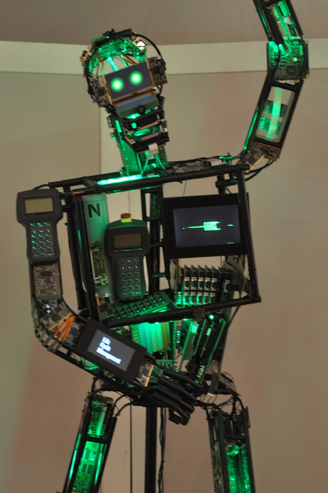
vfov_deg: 20.6
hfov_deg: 13.8
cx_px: 178
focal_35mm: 99
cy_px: 171
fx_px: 1356
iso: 800
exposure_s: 1/20
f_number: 4.8
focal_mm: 48
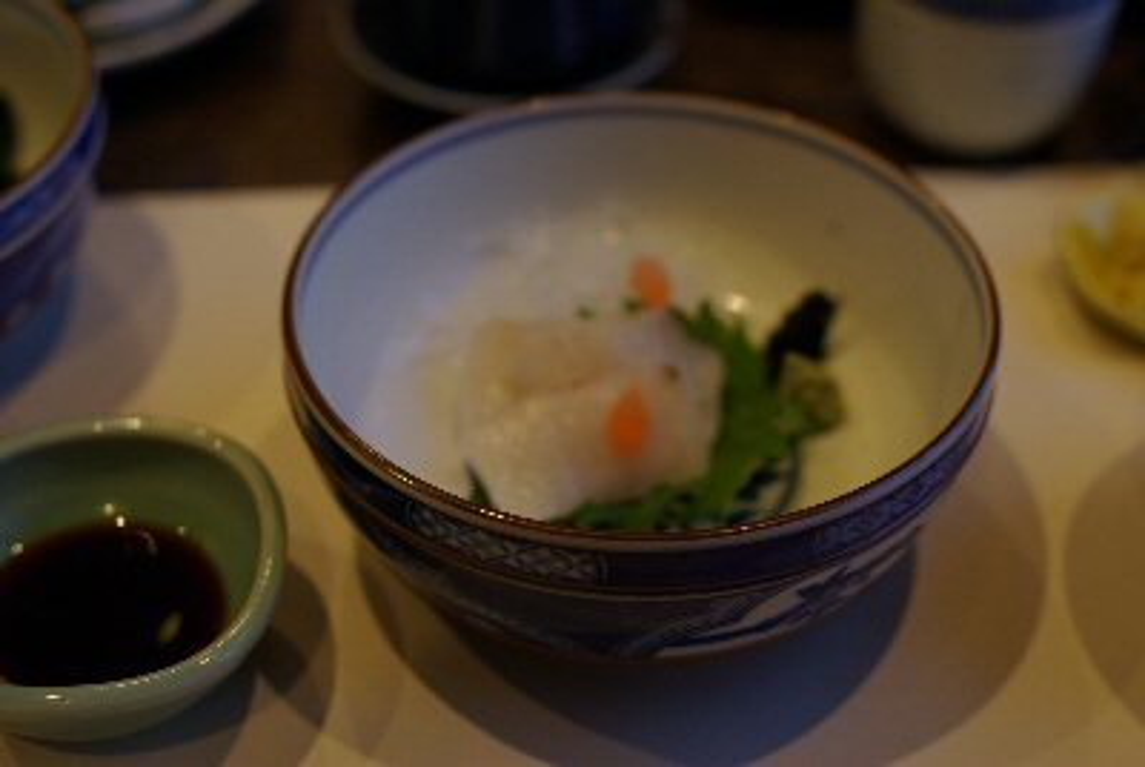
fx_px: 1672
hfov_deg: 37.8
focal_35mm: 52
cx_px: 572
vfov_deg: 25.8
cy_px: 384
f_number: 2.8
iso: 200
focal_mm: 35
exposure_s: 1/20
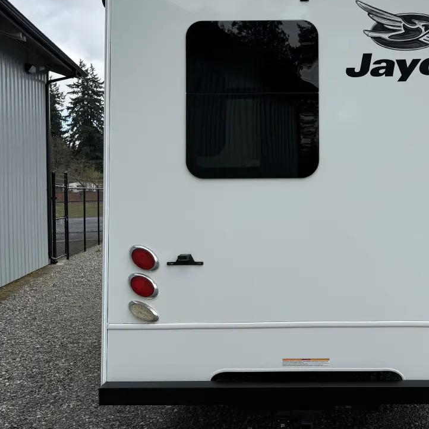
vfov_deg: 42.6
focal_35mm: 39
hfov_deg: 41.3
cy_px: 164
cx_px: 333
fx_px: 547
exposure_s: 1/3279
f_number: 1.78
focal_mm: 6.76
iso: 80
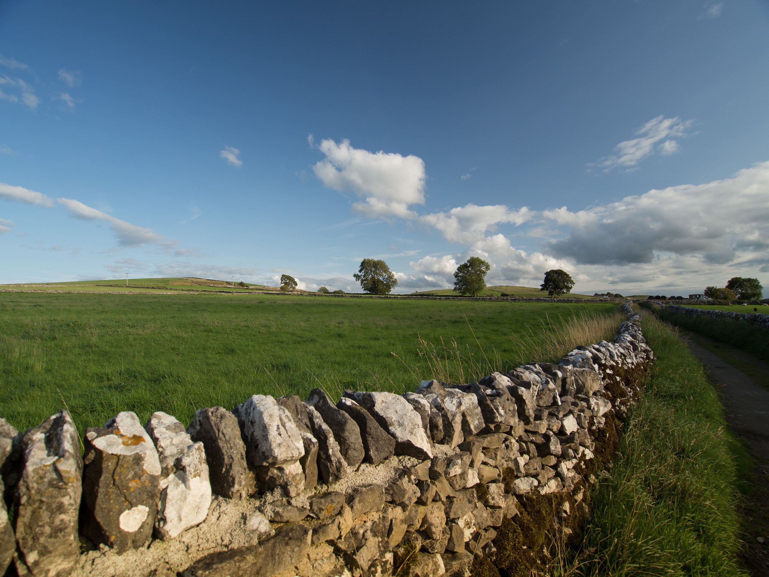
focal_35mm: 18
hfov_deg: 87.8
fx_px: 400
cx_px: 384
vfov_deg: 71.6
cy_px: 288
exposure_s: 1/200
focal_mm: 9
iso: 200
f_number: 5
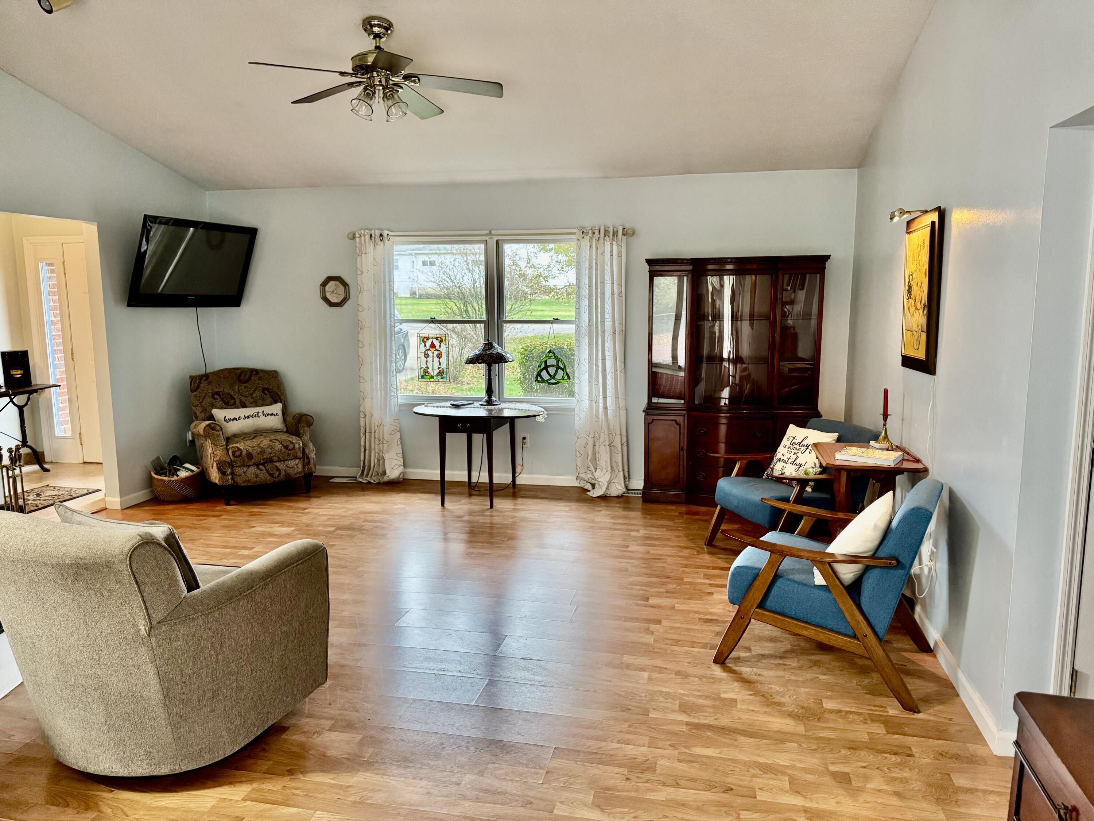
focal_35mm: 24
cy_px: 410
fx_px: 758
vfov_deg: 56.8
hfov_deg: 71.6
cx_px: 547
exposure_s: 1/60
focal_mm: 6.76
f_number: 1.78
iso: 400
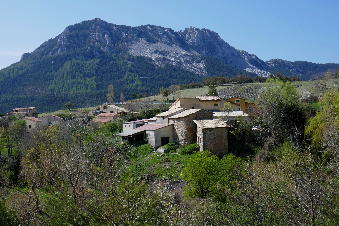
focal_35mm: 47
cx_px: 157
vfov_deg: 28.6
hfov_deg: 41.9
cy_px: 108
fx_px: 443
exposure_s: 1/1000
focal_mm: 15.6
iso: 125
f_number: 3.9
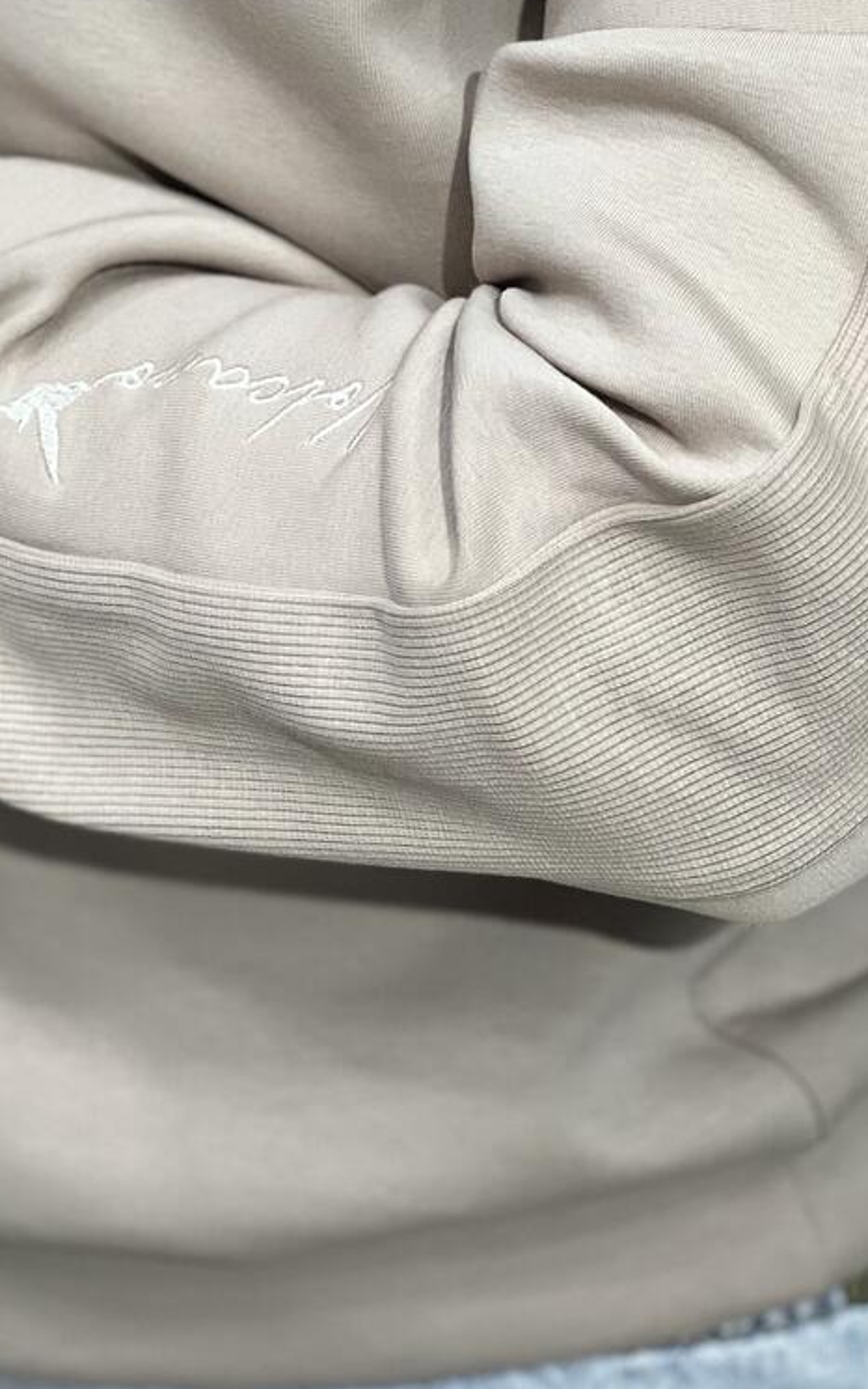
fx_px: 5523
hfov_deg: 9.0
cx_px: 231
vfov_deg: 14.3
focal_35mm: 146
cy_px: 350
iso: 160
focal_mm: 9
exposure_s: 1/100
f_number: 2.8
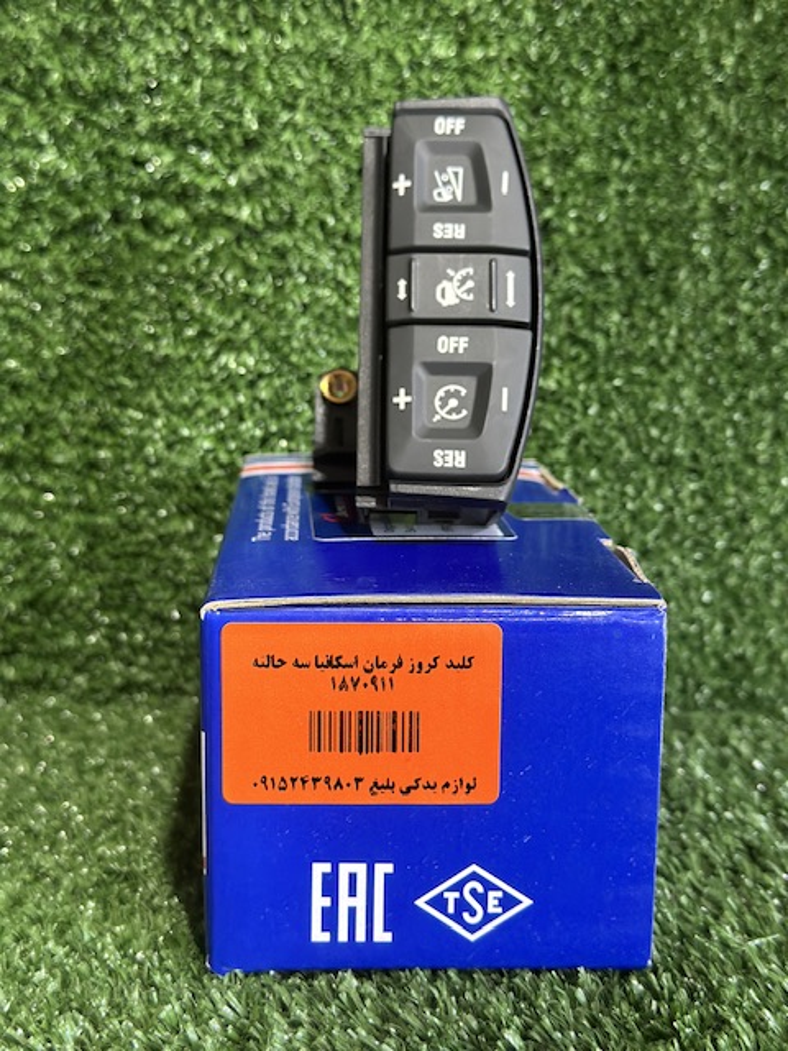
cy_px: 526
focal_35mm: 48
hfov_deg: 30.3
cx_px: 394
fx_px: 1457
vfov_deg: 39.7
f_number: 1.78
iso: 320
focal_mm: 6.86
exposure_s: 1/33
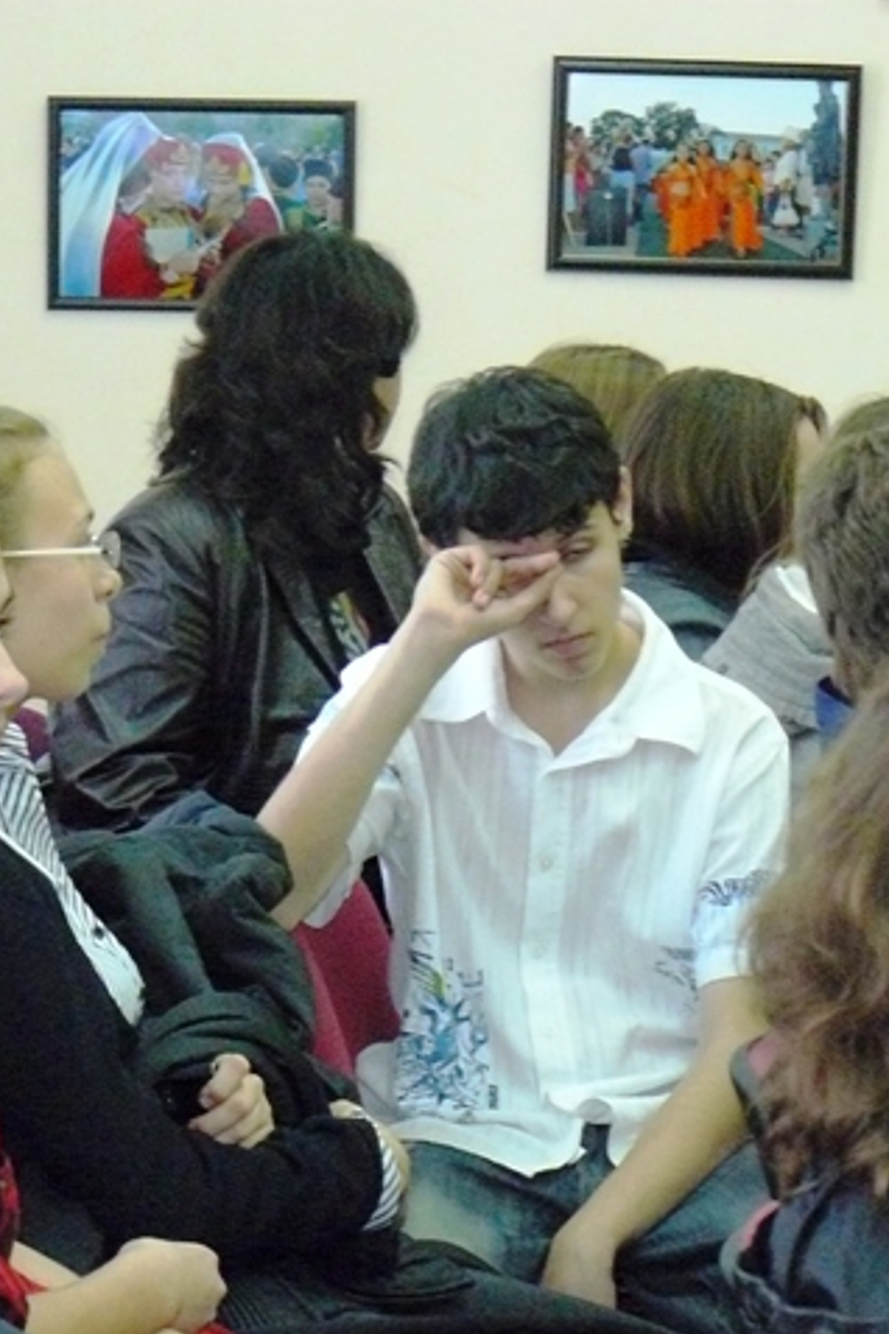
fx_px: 5630
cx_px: 472
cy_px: 668
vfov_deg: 13.5
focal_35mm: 152
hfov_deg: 9.0
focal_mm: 18.2
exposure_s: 1/30
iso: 800
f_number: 3.2
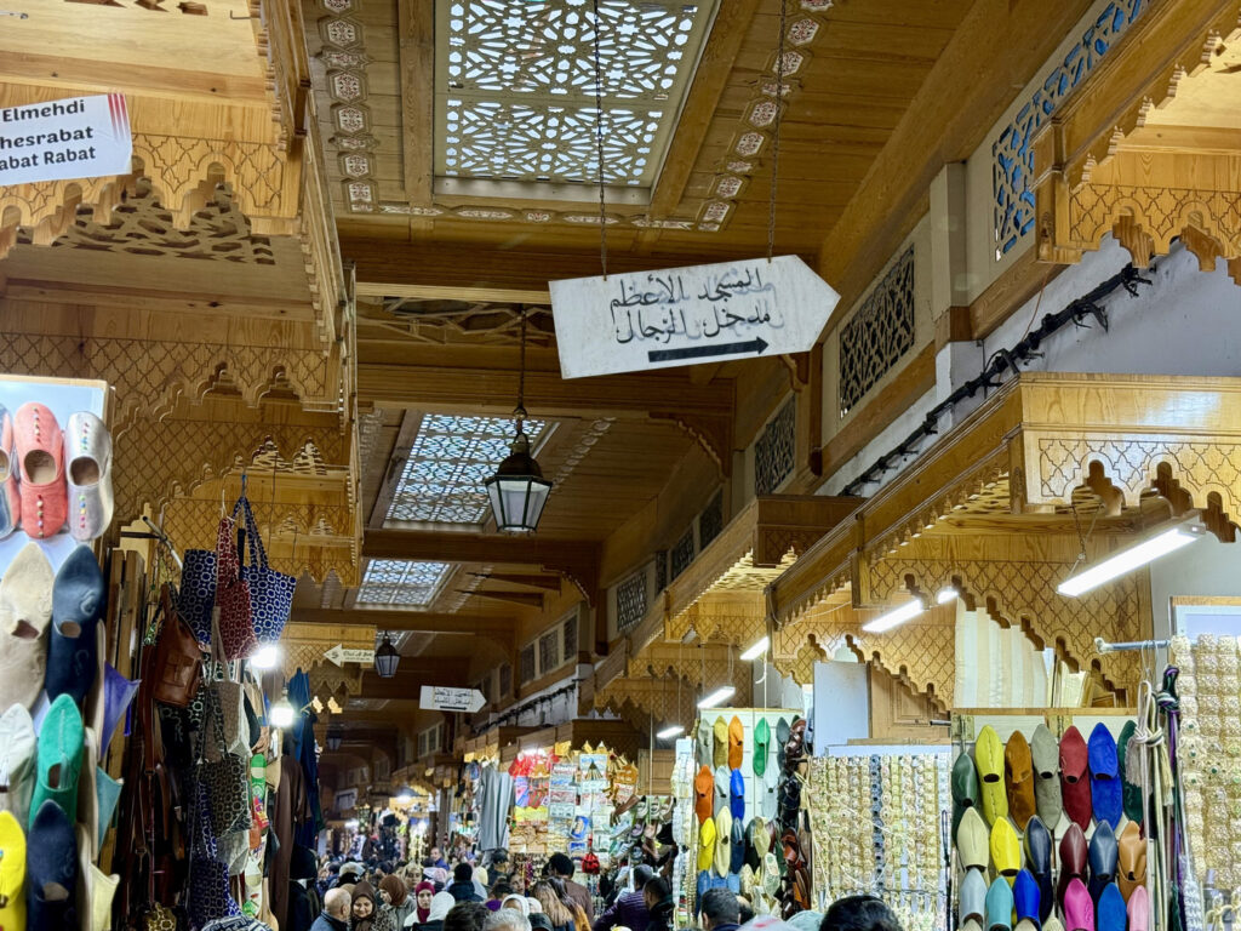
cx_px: 620
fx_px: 1721
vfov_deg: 30.3
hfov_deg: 39.7
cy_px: 466
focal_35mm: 48
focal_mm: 6.76
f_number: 1.78
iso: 125
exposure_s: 1/50
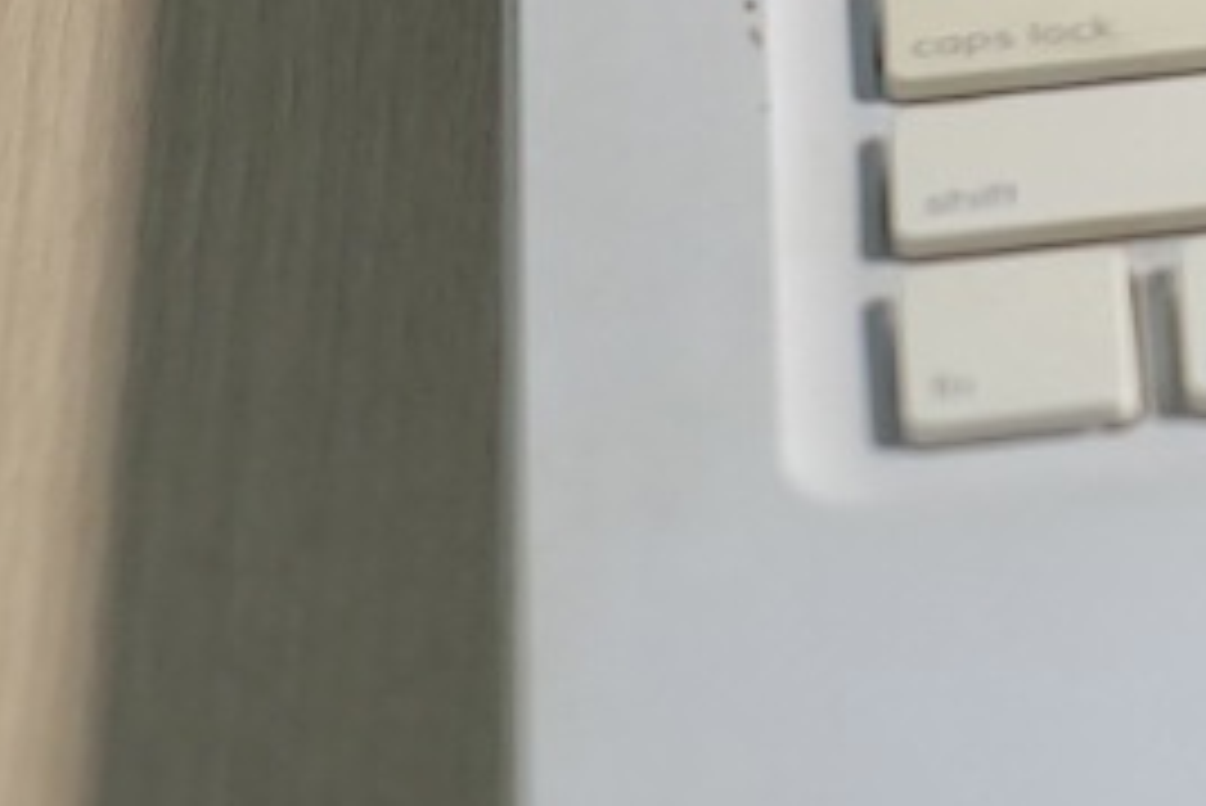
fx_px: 11764
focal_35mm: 351
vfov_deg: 3.9
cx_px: 2466
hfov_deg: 5.7
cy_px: -1058
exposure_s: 1/125
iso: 400
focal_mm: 35
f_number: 2.2
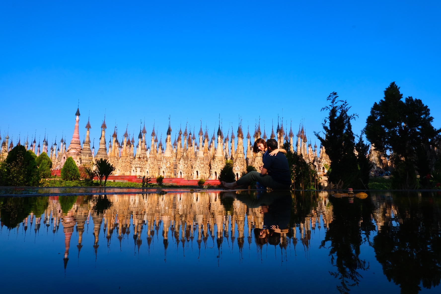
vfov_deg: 55.1
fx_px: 282
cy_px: 147
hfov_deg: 76.1
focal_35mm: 23
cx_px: 220
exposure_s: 1/90
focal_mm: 15
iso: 320
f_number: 20
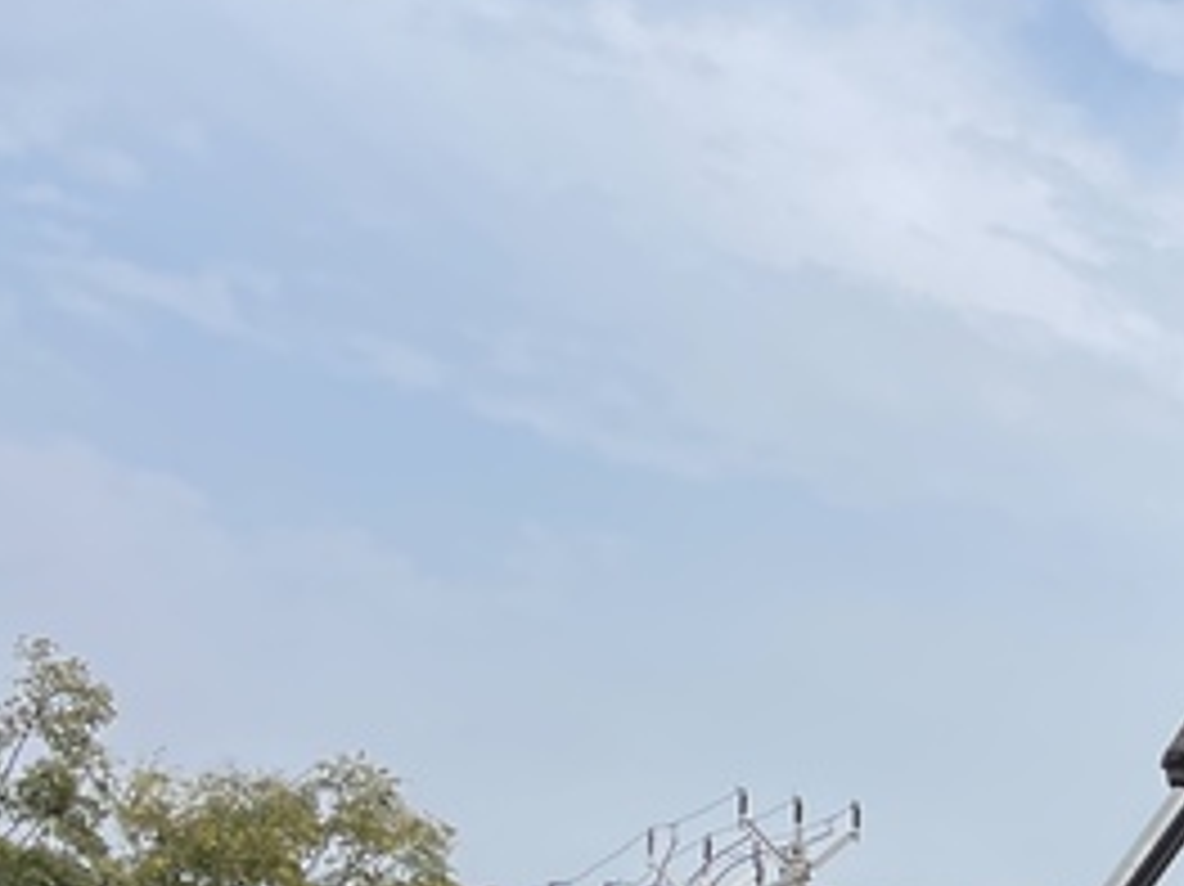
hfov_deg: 17.5
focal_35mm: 99
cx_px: 1855
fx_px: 3385
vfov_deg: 14.0
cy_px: 1331
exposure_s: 1/2564
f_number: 1.6
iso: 32
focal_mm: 4.2
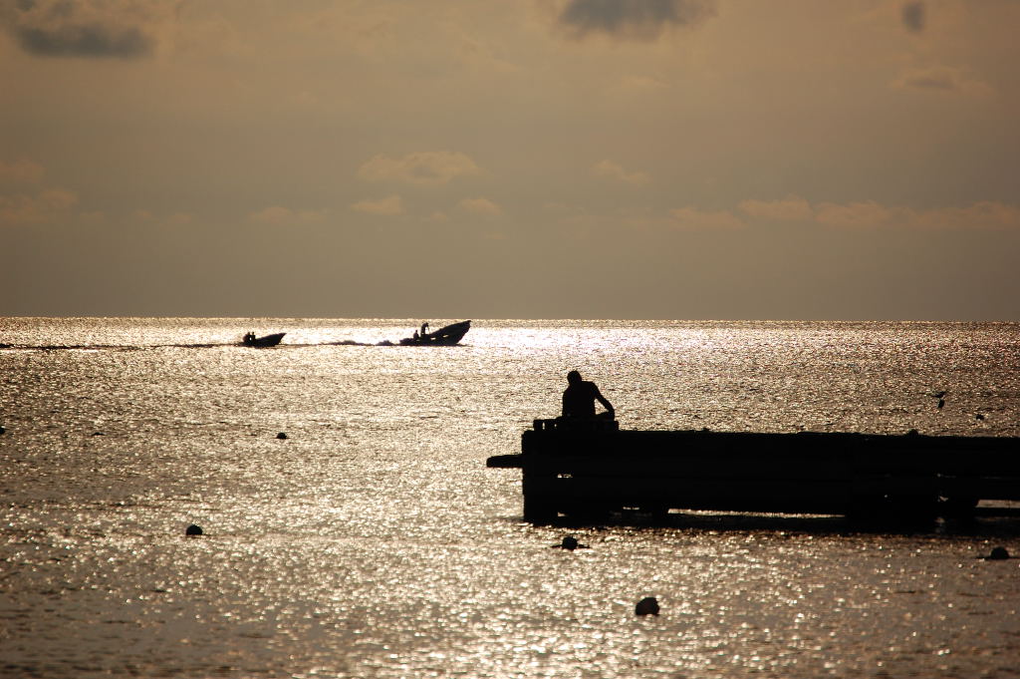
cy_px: 340
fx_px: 8493
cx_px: 510
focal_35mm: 300
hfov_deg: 6.9
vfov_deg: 4.6
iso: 200
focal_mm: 200
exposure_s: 1/2500
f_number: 6.3
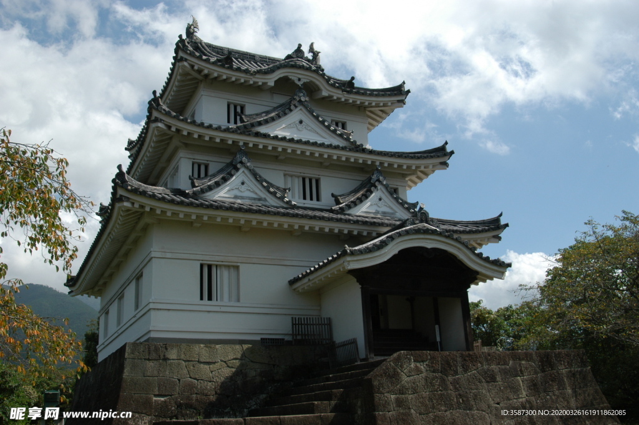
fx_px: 638
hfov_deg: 53.2
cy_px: 212
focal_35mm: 36
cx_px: 320
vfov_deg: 36.8
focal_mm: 24
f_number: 10
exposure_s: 1/350
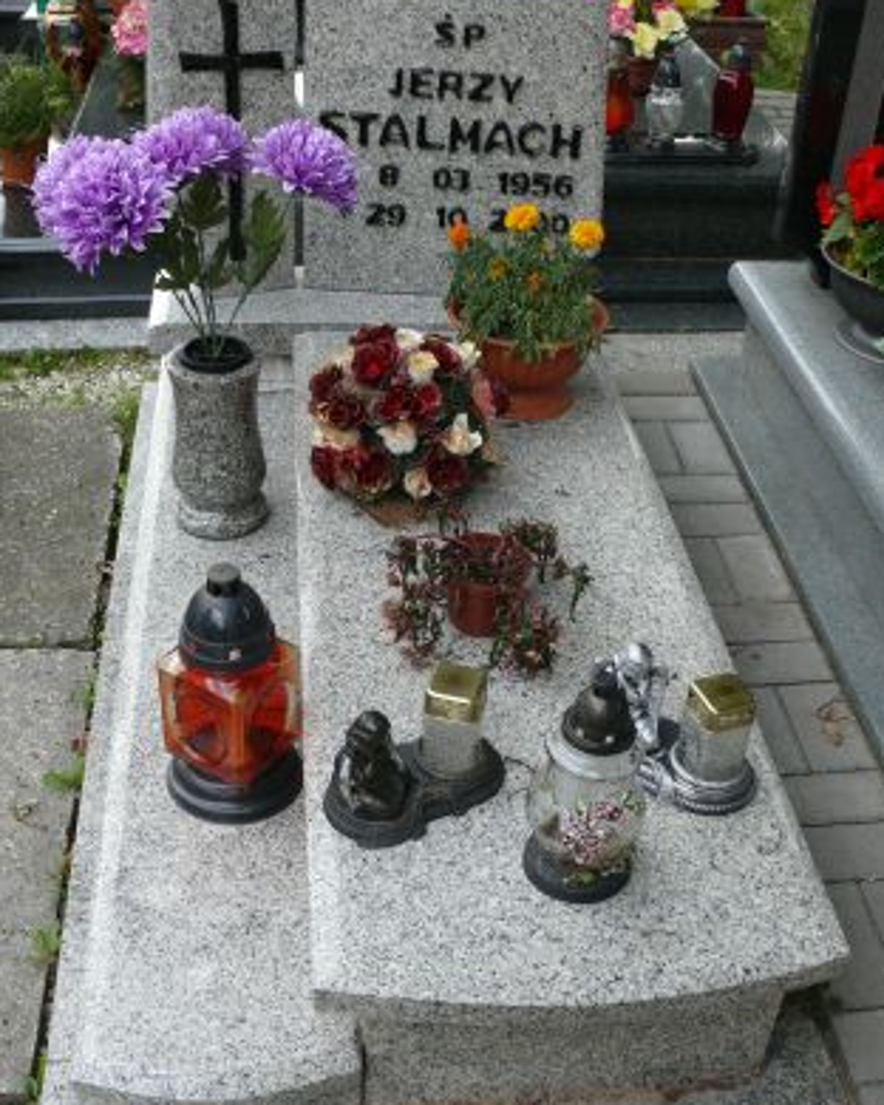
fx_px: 1374
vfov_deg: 43.8
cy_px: 555
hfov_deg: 35.7
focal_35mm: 42
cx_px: 459
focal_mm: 7.4
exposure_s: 1/125
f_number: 4
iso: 100
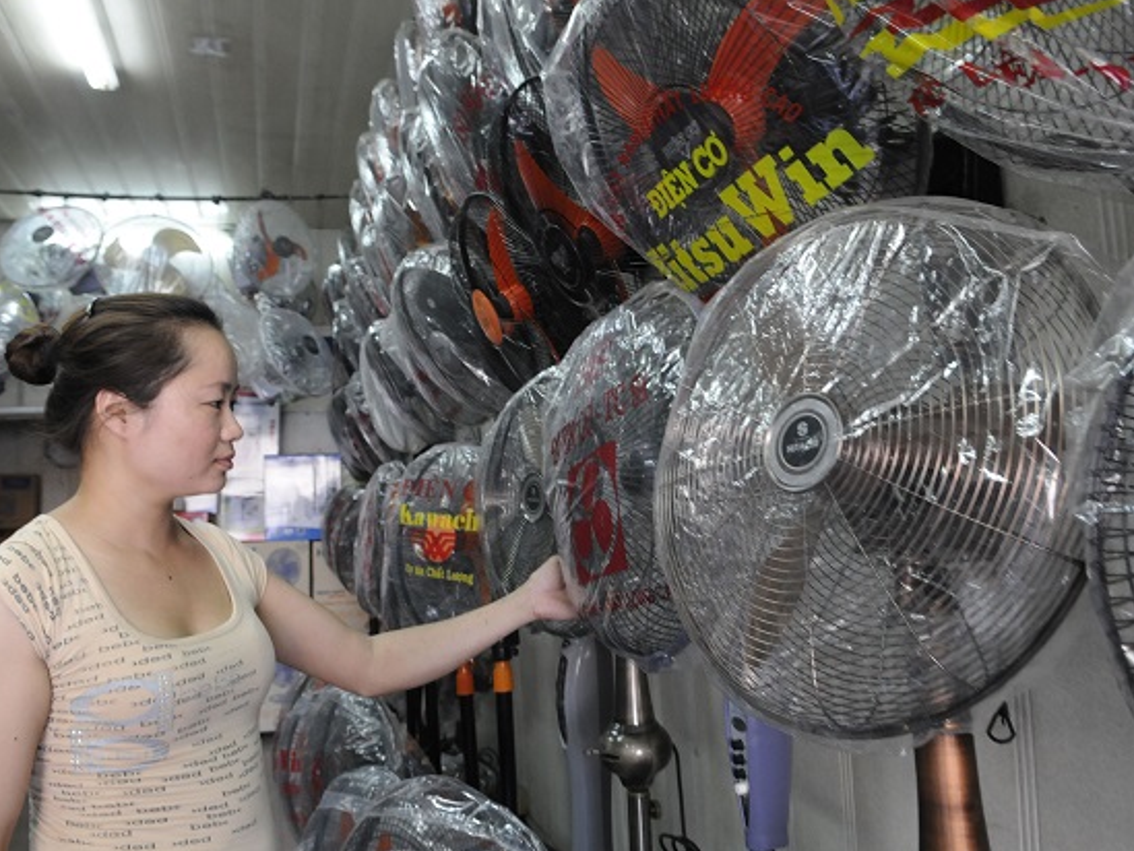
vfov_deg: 48.9
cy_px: 422
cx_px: 572
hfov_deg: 62.4
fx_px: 936
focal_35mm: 29
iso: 1000
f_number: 4.5
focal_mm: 17
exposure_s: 1/40
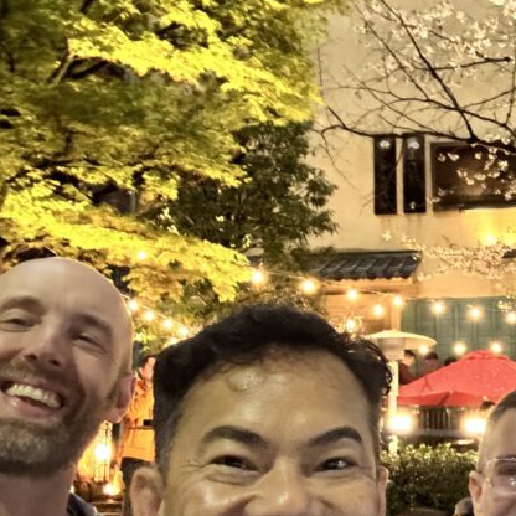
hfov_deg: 31.9
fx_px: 843
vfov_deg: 33.8
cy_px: 325
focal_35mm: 50
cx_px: 489
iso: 1000
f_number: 1.9
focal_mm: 2.7
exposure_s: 1/17
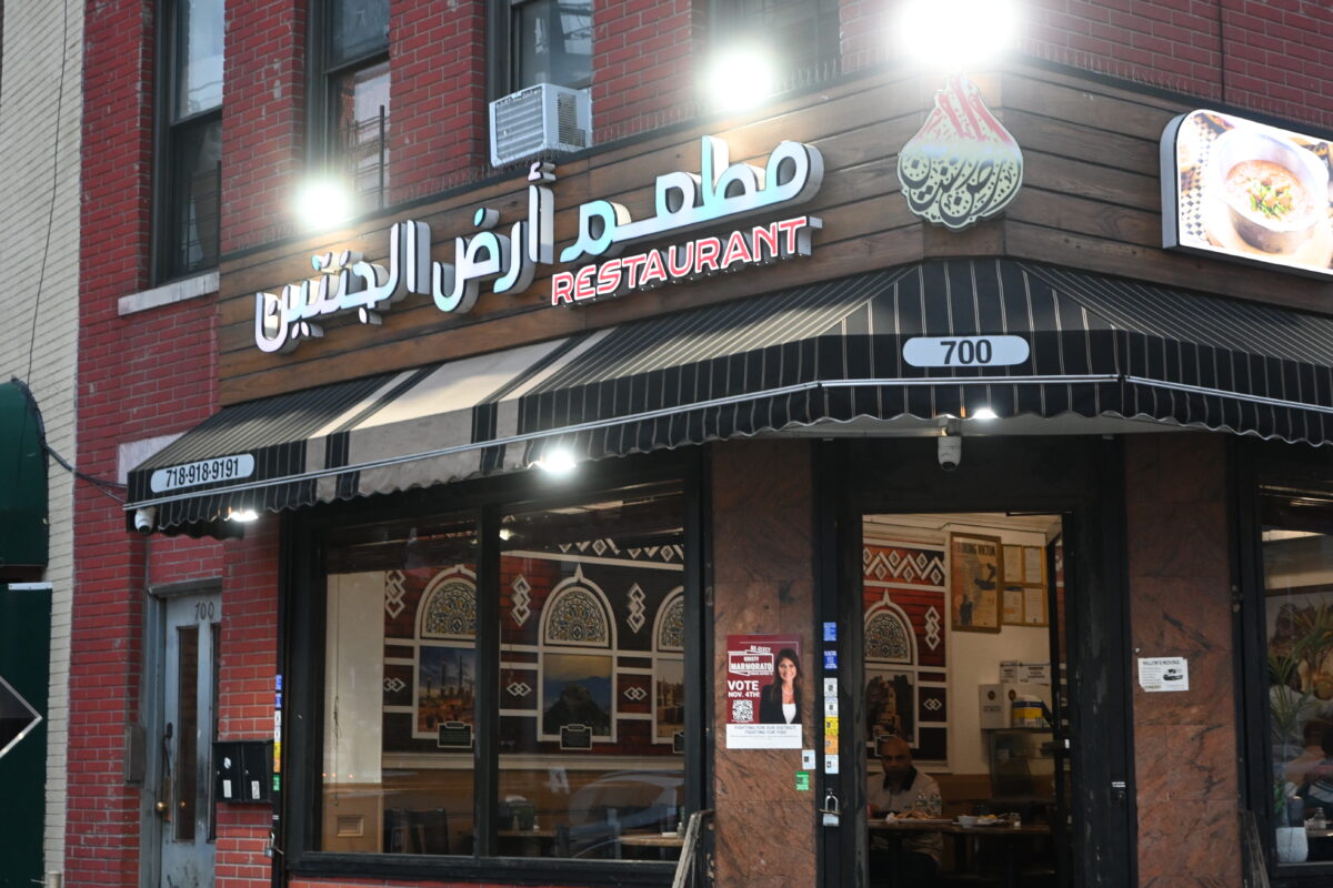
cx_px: 666
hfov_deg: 31.9
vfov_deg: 21.6
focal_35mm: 63
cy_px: 444
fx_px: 2333
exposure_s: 1/60
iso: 1600
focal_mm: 42
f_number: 5.6
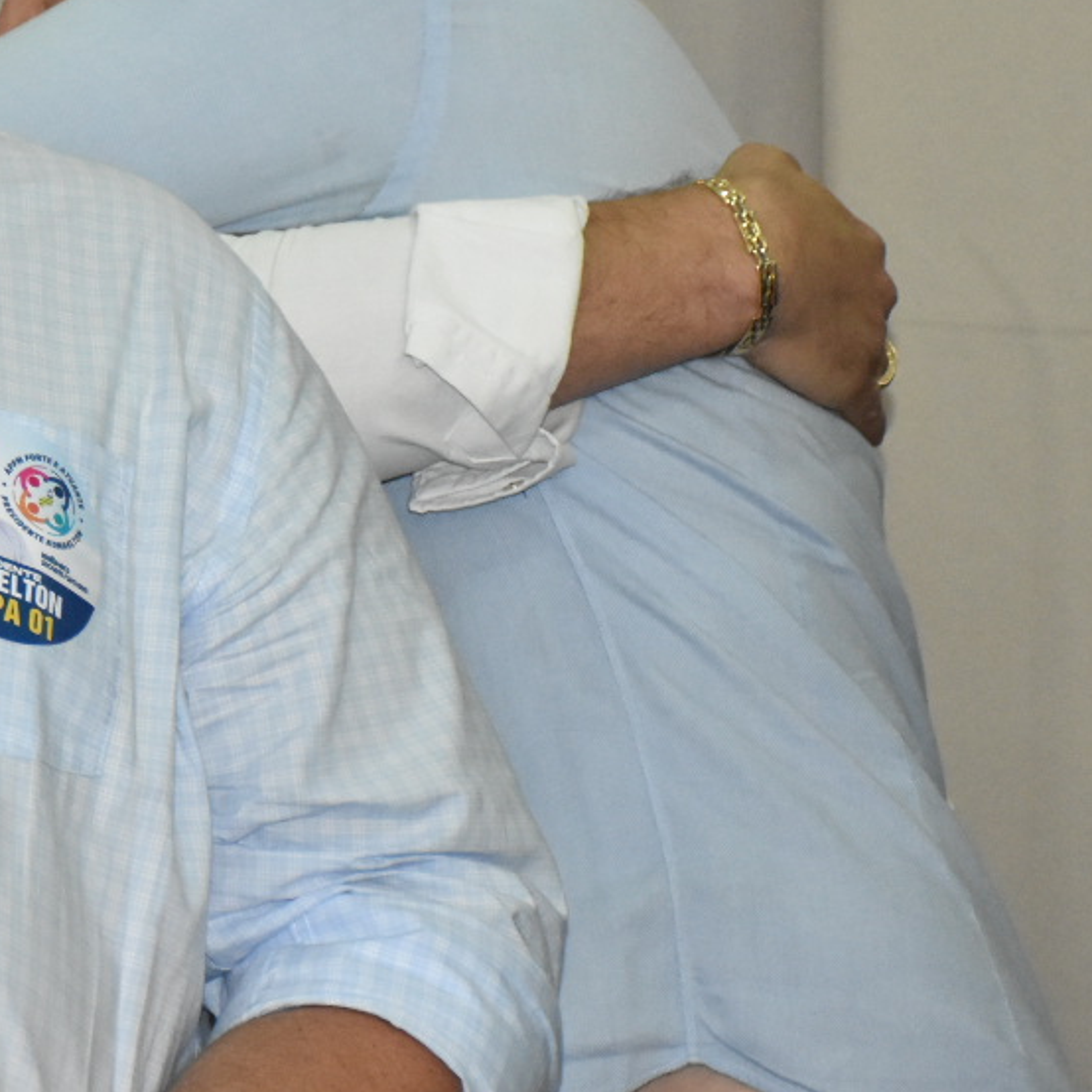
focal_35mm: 231
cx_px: -349
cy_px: 203
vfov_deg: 7.6
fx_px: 8244
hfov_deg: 7.5
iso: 3200
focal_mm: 62
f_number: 5
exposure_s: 1/125
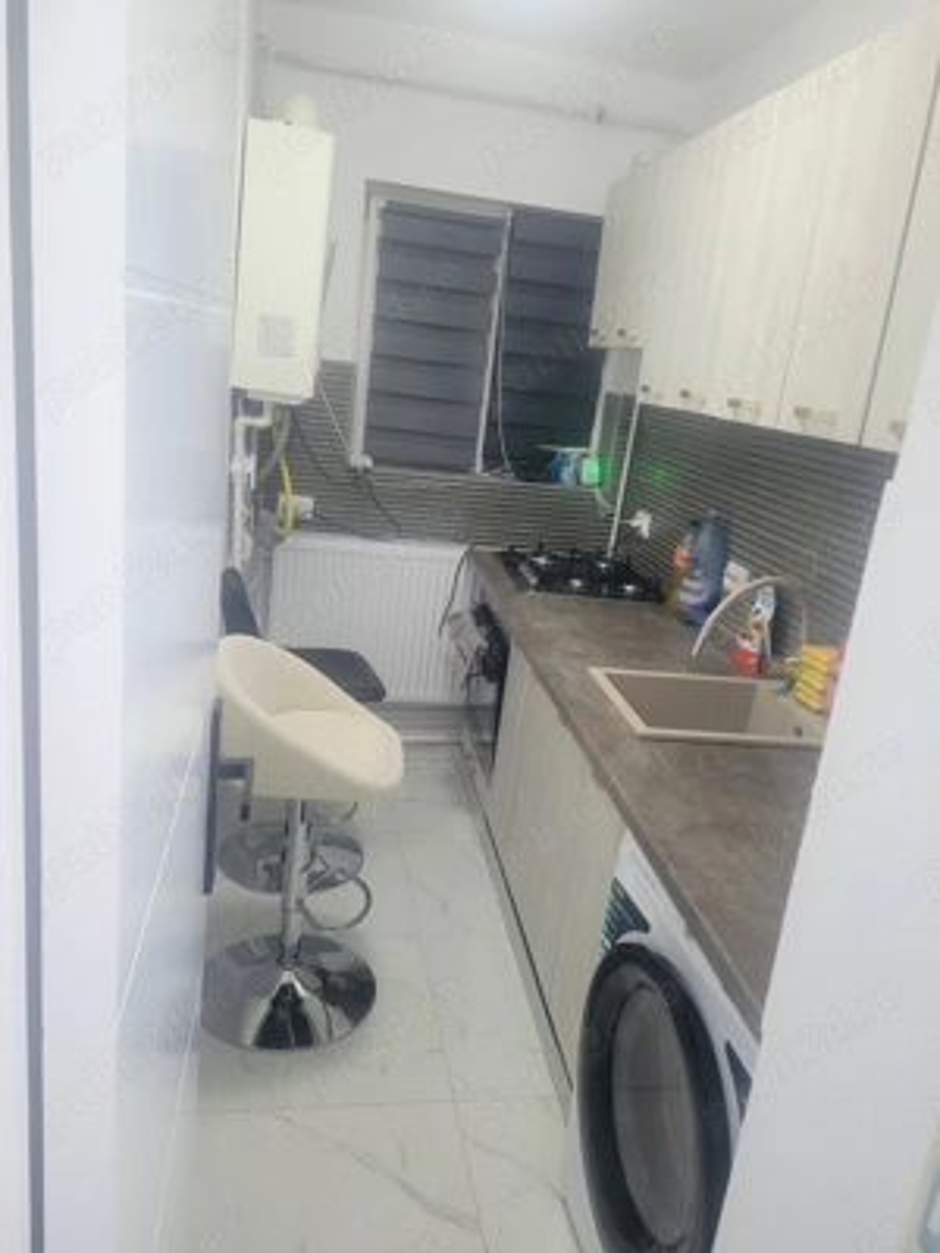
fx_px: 941
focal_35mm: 26
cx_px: 470
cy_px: 626
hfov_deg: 53.1
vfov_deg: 67.3
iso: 640
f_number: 1.8
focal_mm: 5.4
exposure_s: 1/50
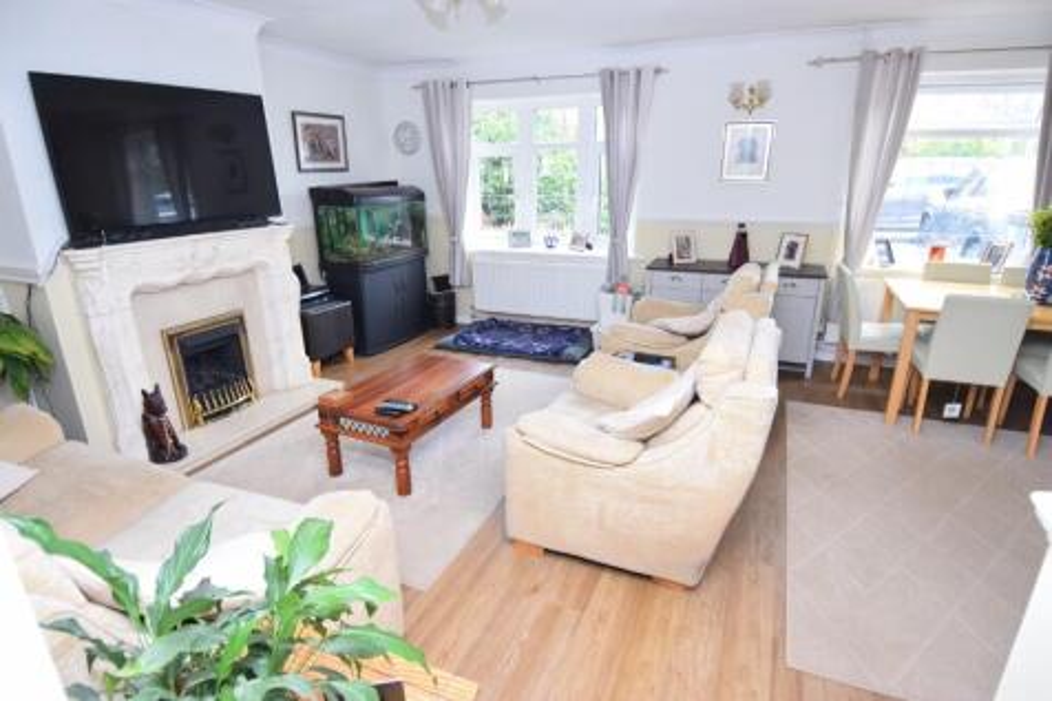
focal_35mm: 18
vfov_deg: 67.3
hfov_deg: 90.0
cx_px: 526
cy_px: 350
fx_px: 526
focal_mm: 12
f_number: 4
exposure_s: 1/60
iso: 400
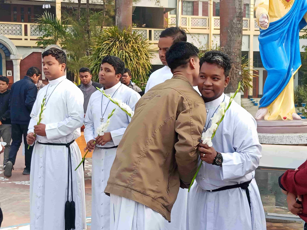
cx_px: 154
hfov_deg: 35.5
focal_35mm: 54
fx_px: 479
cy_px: 115
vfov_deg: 27.0
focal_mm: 3.98
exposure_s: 1/152
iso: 50
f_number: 1.8
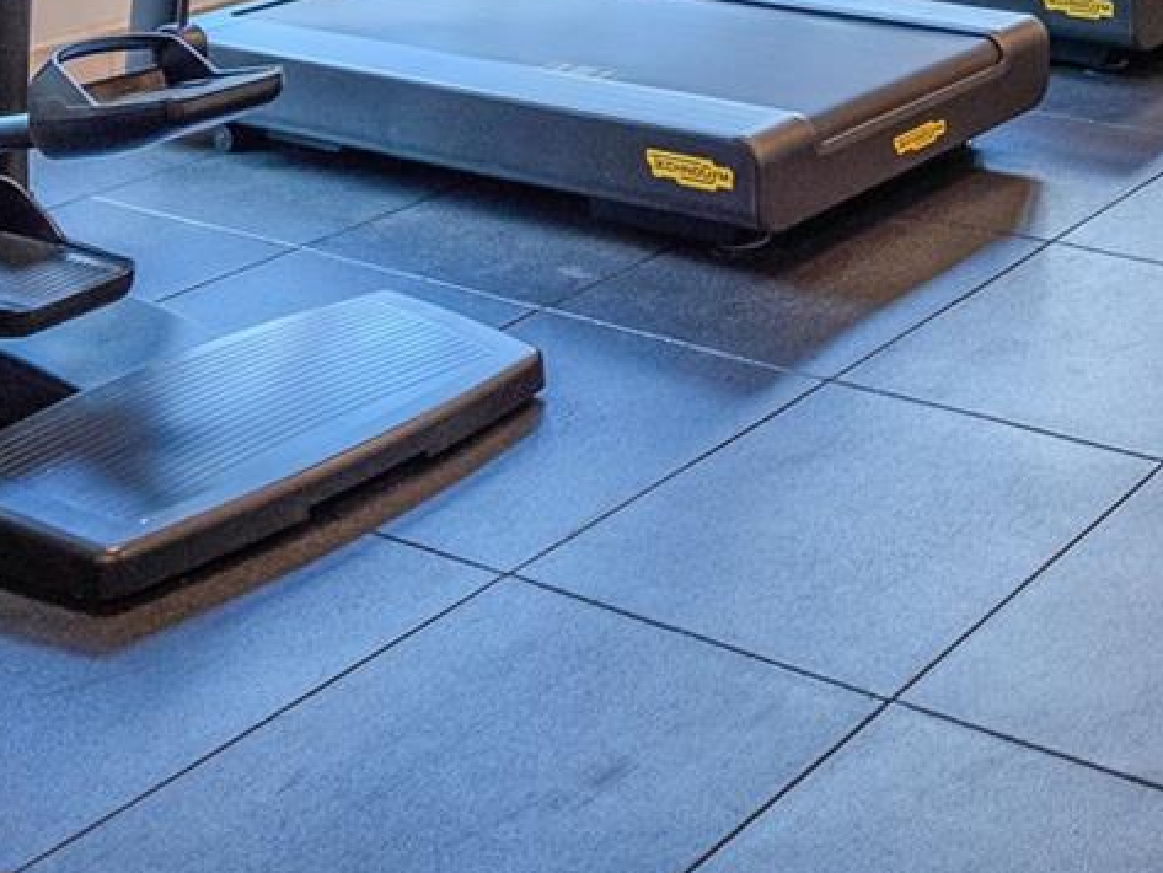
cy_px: -416
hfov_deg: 32.3
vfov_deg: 23.0
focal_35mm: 52
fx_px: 1747
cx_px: 1286
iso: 1000
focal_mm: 16
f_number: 4
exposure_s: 1/125
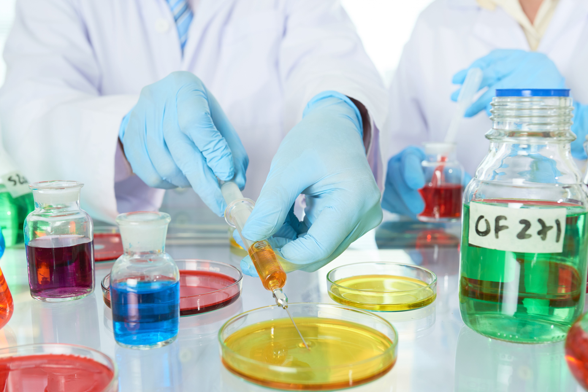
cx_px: 290
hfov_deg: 48.4
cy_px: 215
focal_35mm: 40
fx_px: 654
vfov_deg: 33.4
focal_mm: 35
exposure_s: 1/180
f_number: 5.6
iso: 200
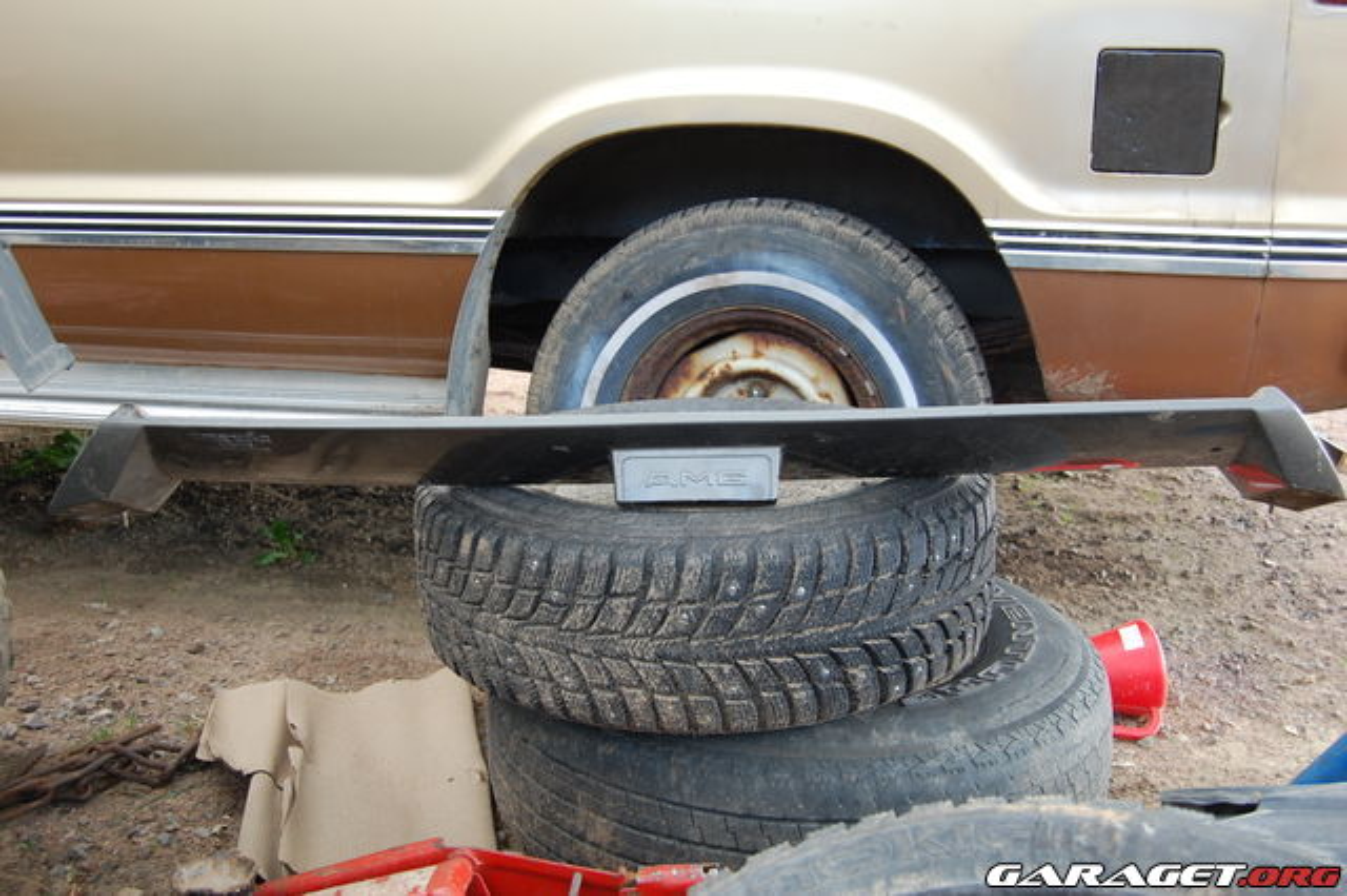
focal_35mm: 34
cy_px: 448
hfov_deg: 55.1
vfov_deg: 38.3
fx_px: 1290
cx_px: 674
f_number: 5
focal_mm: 23
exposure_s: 1/100
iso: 400
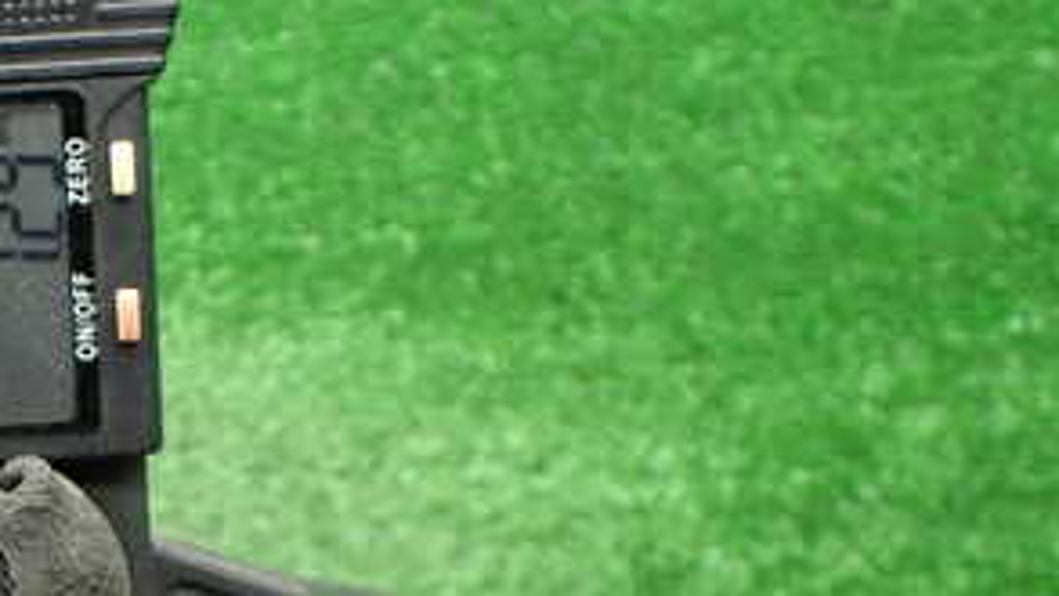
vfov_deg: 17.8
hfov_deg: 29.2
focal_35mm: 67
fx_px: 1882
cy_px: 517
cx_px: -22
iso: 800
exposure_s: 1/100
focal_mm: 5.4
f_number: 2.3
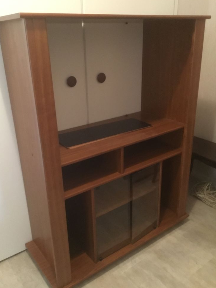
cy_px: 144
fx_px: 266
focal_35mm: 32
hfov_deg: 44.2
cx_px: 106
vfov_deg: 56.8
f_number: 2.4
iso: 640
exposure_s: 1/17
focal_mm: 3.3
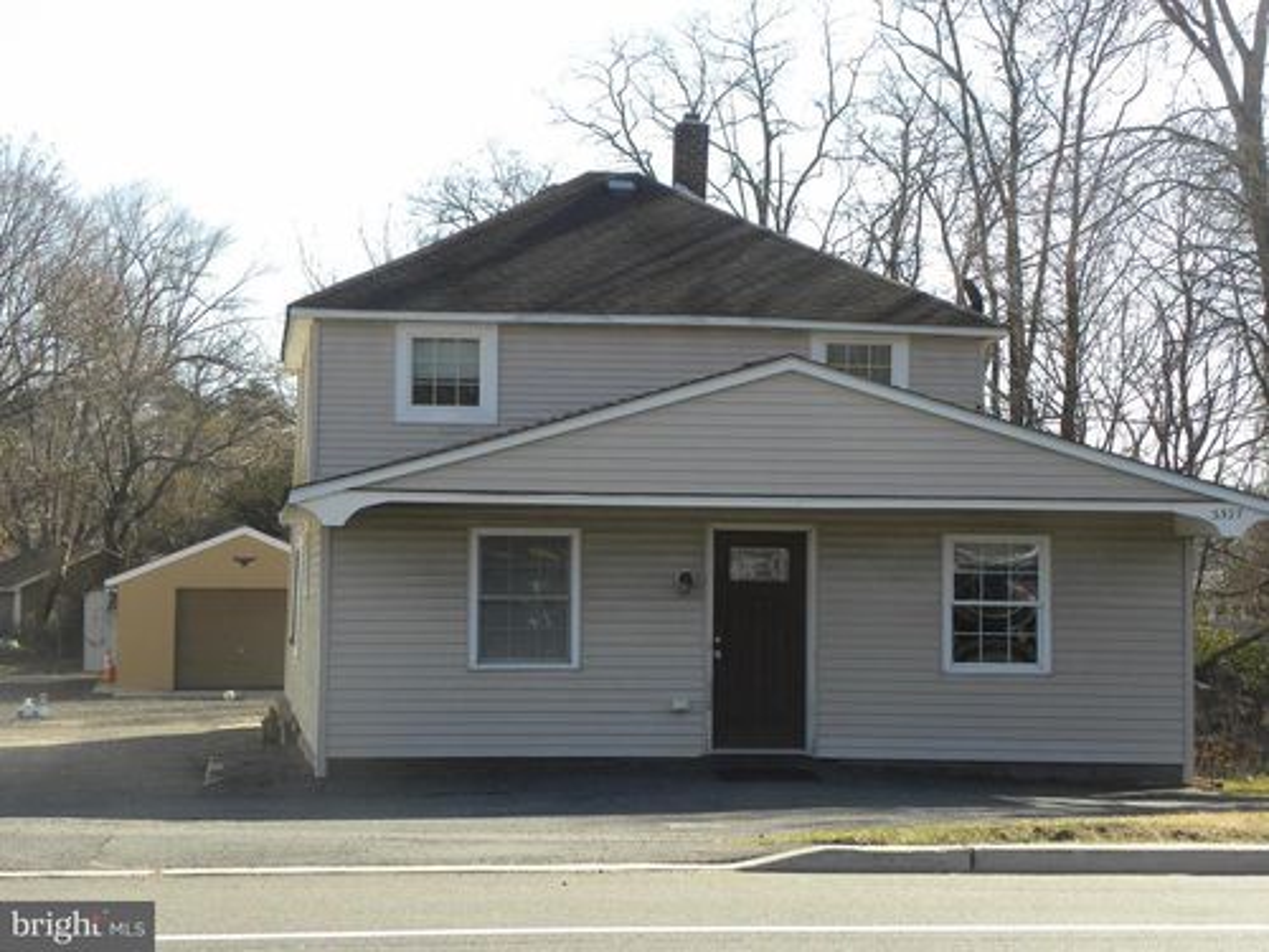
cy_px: 476
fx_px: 2749
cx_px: 634
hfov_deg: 26.0
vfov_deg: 19.6
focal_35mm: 75
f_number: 5
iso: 64
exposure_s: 1/163
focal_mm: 13.4
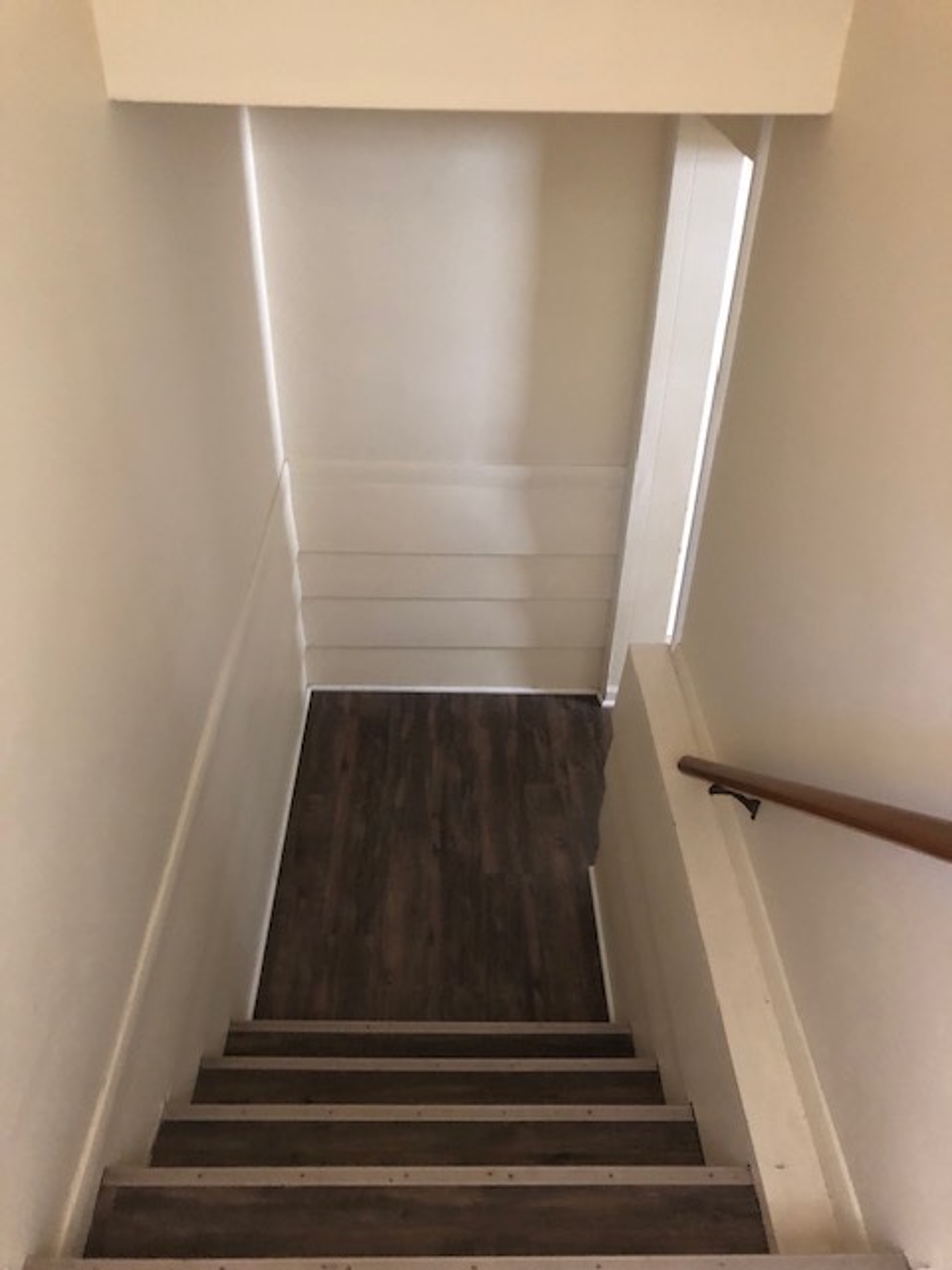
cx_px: 476
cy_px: 635
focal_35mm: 28
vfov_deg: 63.4
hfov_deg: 49.7
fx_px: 1027
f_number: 1.8
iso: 100
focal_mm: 3.99
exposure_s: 1/4
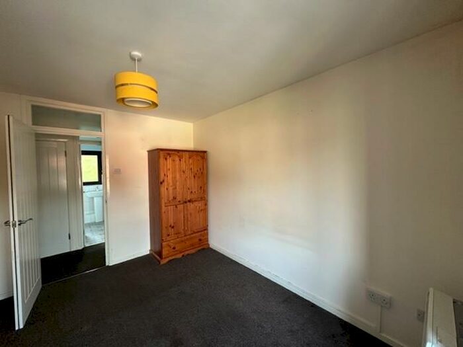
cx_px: 232
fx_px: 187
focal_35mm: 14
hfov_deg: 102.1
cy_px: 174
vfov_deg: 85.7
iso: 160
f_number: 2.2
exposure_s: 1/99
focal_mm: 2.22
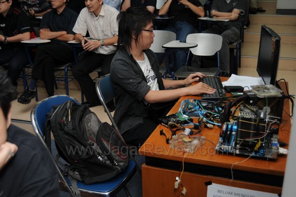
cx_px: 148
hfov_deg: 46.5
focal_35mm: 42
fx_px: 345
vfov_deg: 31.8
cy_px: 98
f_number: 3.5
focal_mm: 28
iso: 200
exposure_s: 1/60
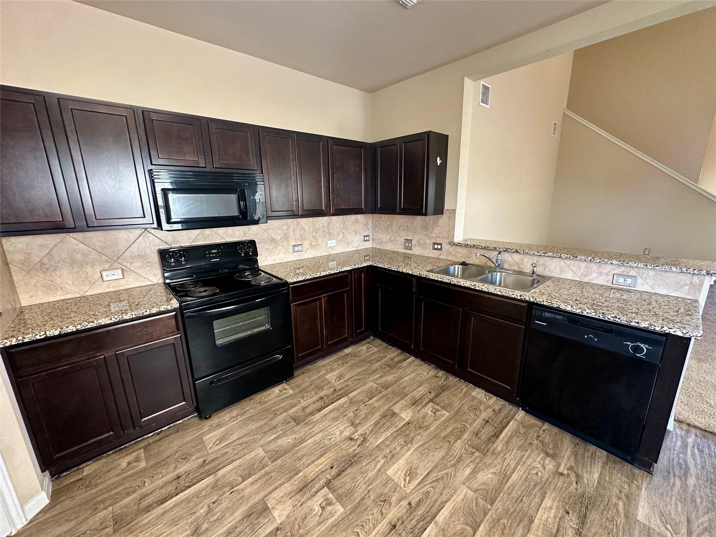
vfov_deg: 85.7
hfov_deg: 102.1
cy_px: 268
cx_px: 358
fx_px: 290
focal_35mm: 14
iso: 250
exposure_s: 1/60
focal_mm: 2.22
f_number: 2.2
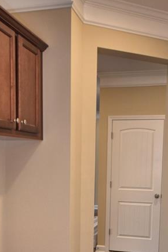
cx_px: 76
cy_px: 198
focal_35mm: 53
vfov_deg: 36.4
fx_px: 371
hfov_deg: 25.5
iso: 800
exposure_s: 1/80
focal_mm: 20
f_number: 4.5
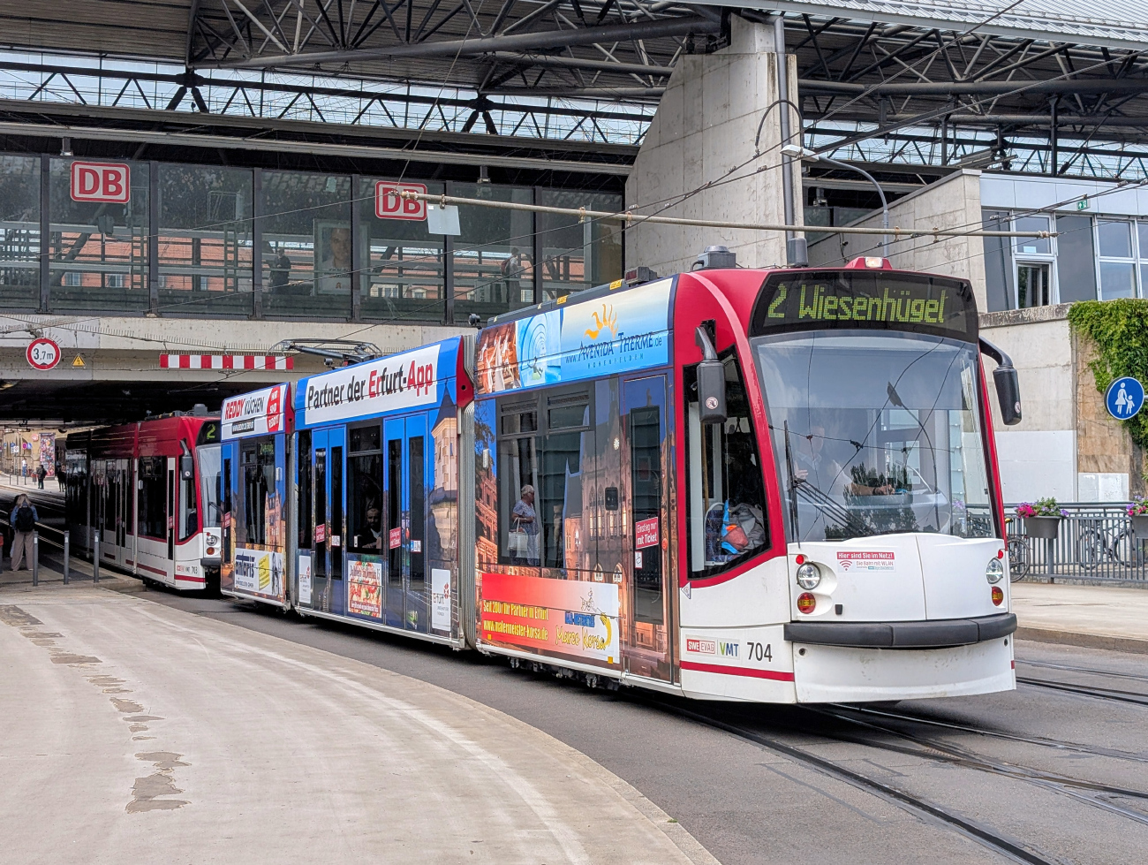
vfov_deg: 29.8
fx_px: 1627
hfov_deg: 38.9
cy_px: 432
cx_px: 574
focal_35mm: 49
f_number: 1.68
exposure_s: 1/941
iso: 22
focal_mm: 6.9
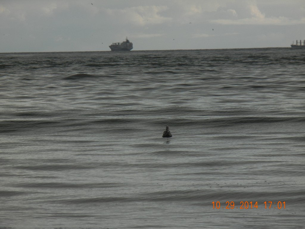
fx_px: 2643
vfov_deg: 5.0
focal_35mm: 300
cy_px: 114
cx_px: 152
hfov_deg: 6.6
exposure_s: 1/755
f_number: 5.6
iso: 160
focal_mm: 54
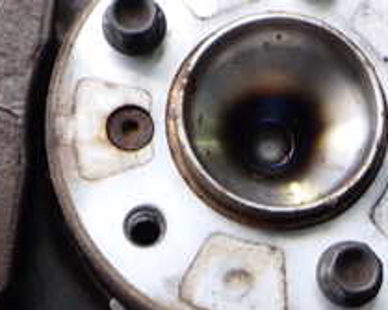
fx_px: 964
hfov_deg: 22.6
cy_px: 180
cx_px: 264
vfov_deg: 18.3
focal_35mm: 84
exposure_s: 1/80
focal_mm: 5.4
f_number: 2.3
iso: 200
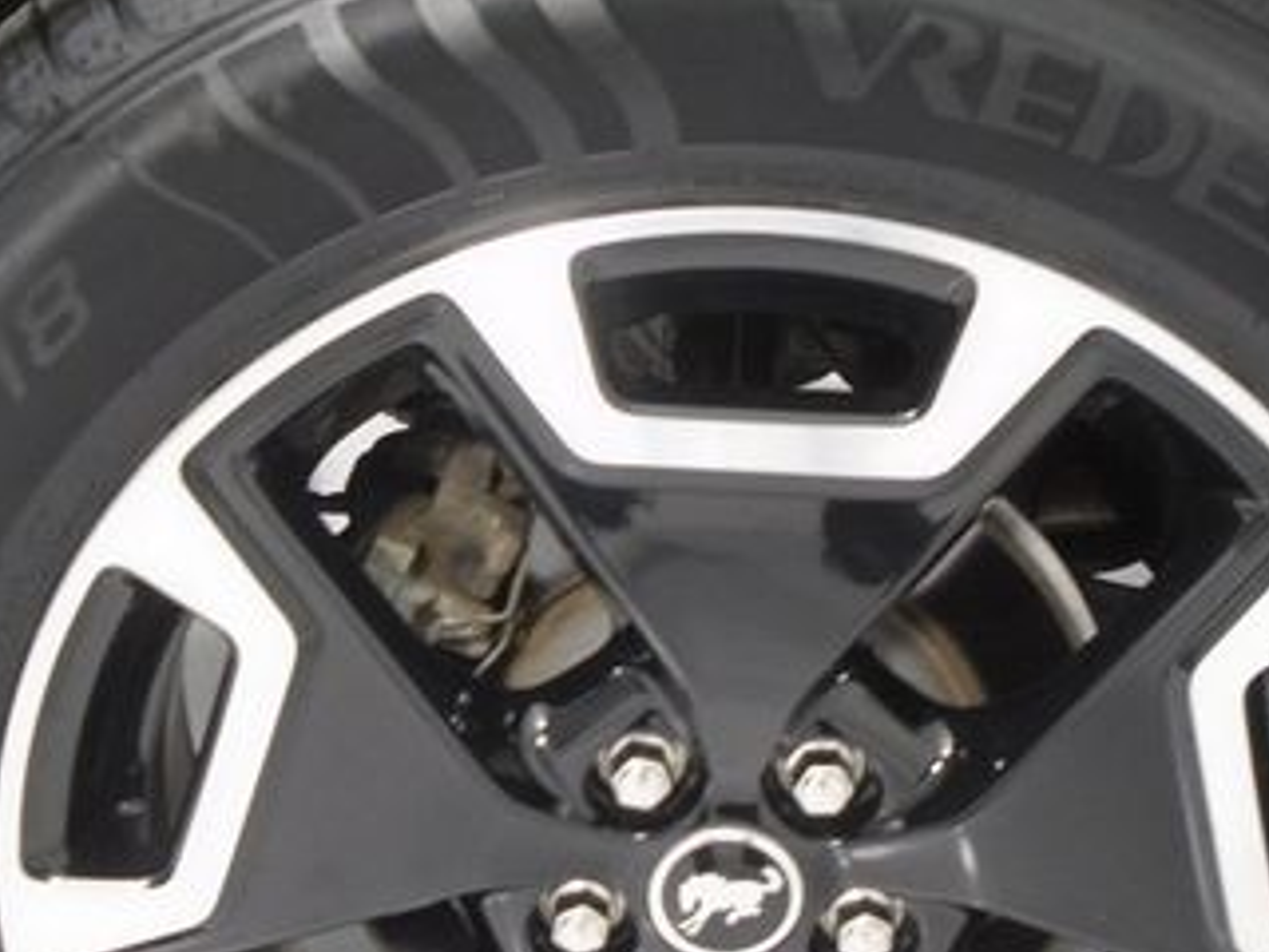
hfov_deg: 36.7
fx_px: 1906
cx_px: 726
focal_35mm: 52
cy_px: 662
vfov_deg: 27.8
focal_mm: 4.6
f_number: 3.2
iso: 100
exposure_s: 1/40
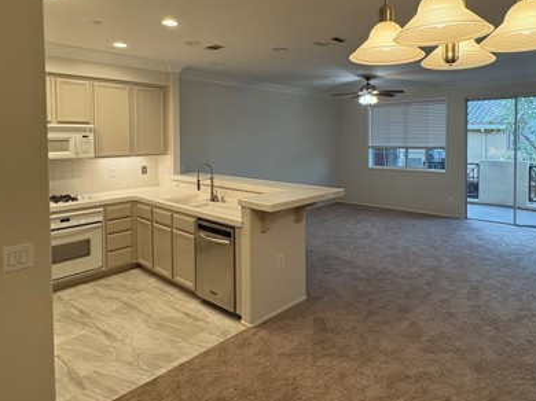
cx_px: 313
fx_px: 356
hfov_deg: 73.4
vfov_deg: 58.0
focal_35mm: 23
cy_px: 147
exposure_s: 1/120
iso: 250
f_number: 2.2
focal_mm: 2.22
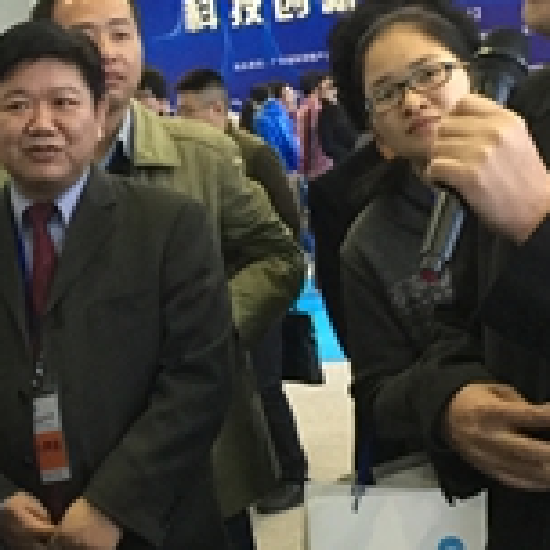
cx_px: 163
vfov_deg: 17.2
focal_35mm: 101
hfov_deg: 17.2
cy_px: 275
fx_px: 1816
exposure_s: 1/17
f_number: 2.2
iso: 125
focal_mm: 4.15
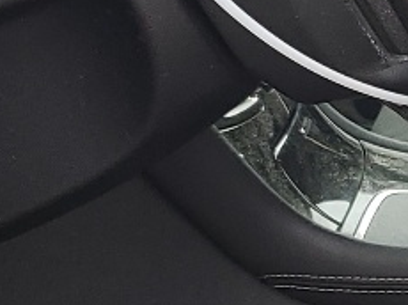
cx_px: 756
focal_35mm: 181
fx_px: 2131
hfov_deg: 10.3
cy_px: 271
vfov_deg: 8.2
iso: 50
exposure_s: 1/169
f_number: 1.5
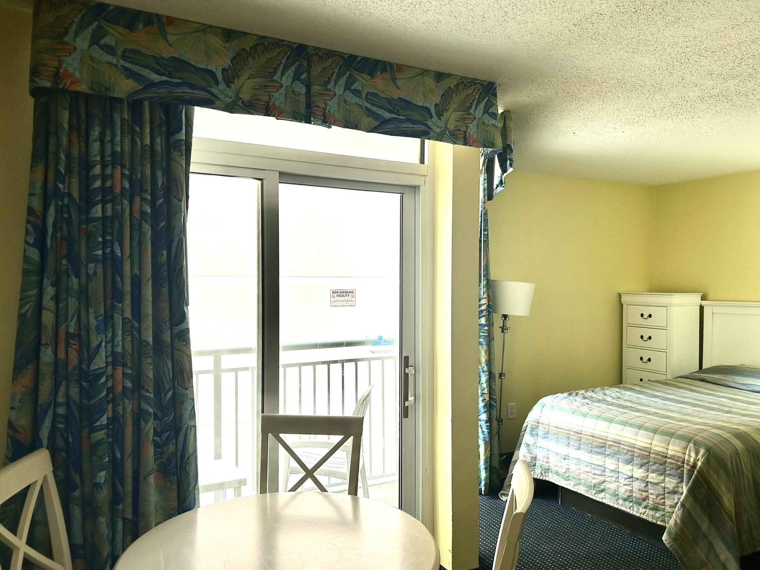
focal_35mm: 26
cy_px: 285
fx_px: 571
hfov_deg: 67.3
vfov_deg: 53.1
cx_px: 380
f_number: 1.5
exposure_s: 1/311
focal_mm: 5.7
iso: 50
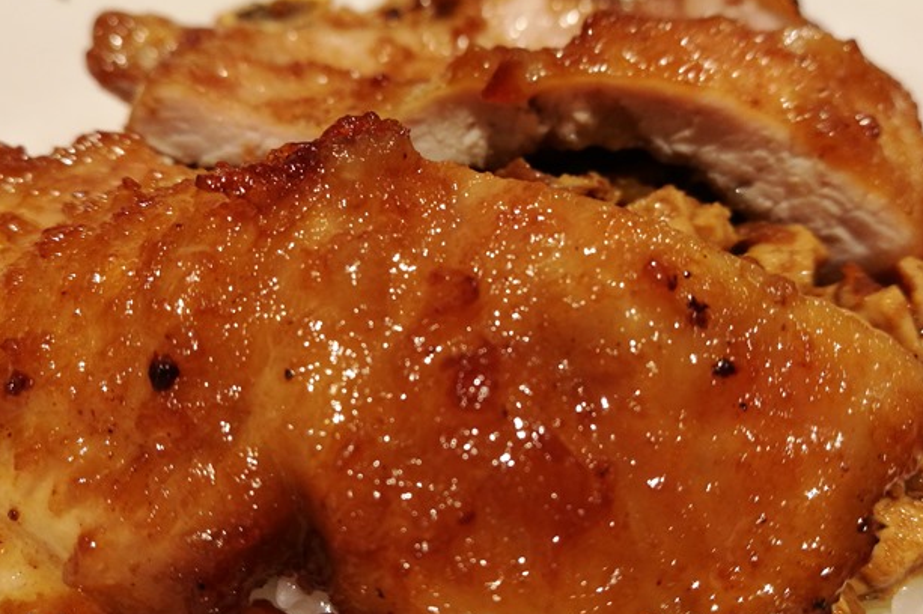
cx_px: 458
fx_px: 846
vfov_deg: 39.9
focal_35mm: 33
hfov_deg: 57.2
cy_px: 316
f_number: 4
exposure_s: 1/30
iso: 250
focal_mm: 4.5
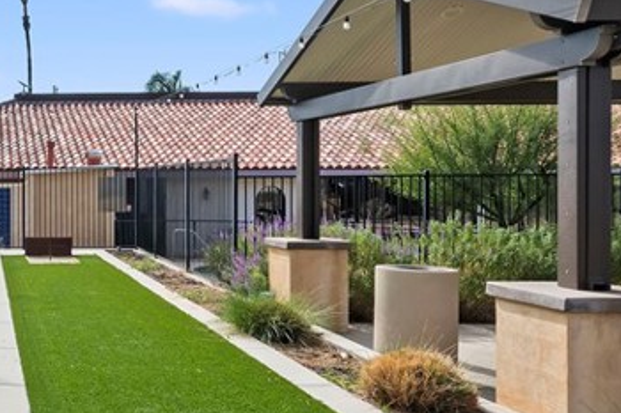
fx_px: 707
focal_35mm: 41
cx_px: -51
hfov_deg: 39.4
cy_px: 228
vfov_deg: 32.6
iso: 500
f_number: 16
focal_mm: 14
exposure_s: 1/400
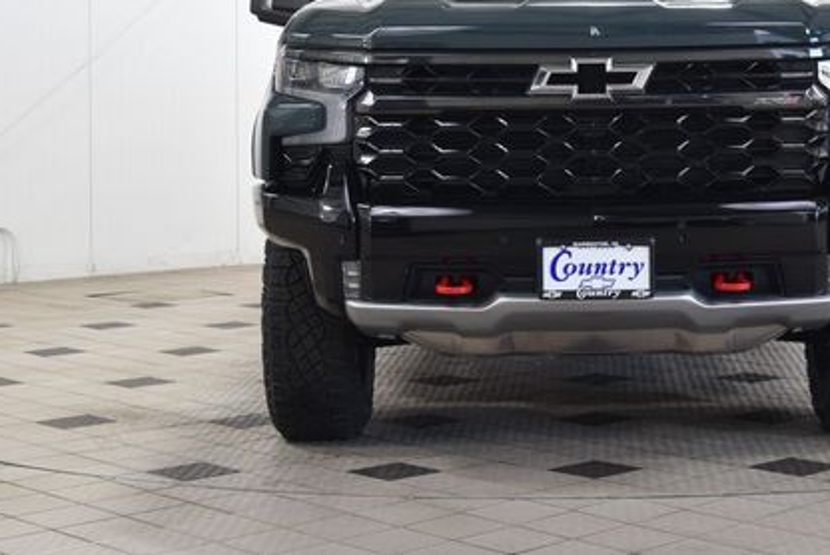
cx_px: 595
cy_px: 131
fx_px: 1863
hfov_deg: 24.9
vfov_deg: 16.8
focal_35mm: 81
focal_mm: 35
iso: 640
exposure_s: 1/15
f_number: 6.3
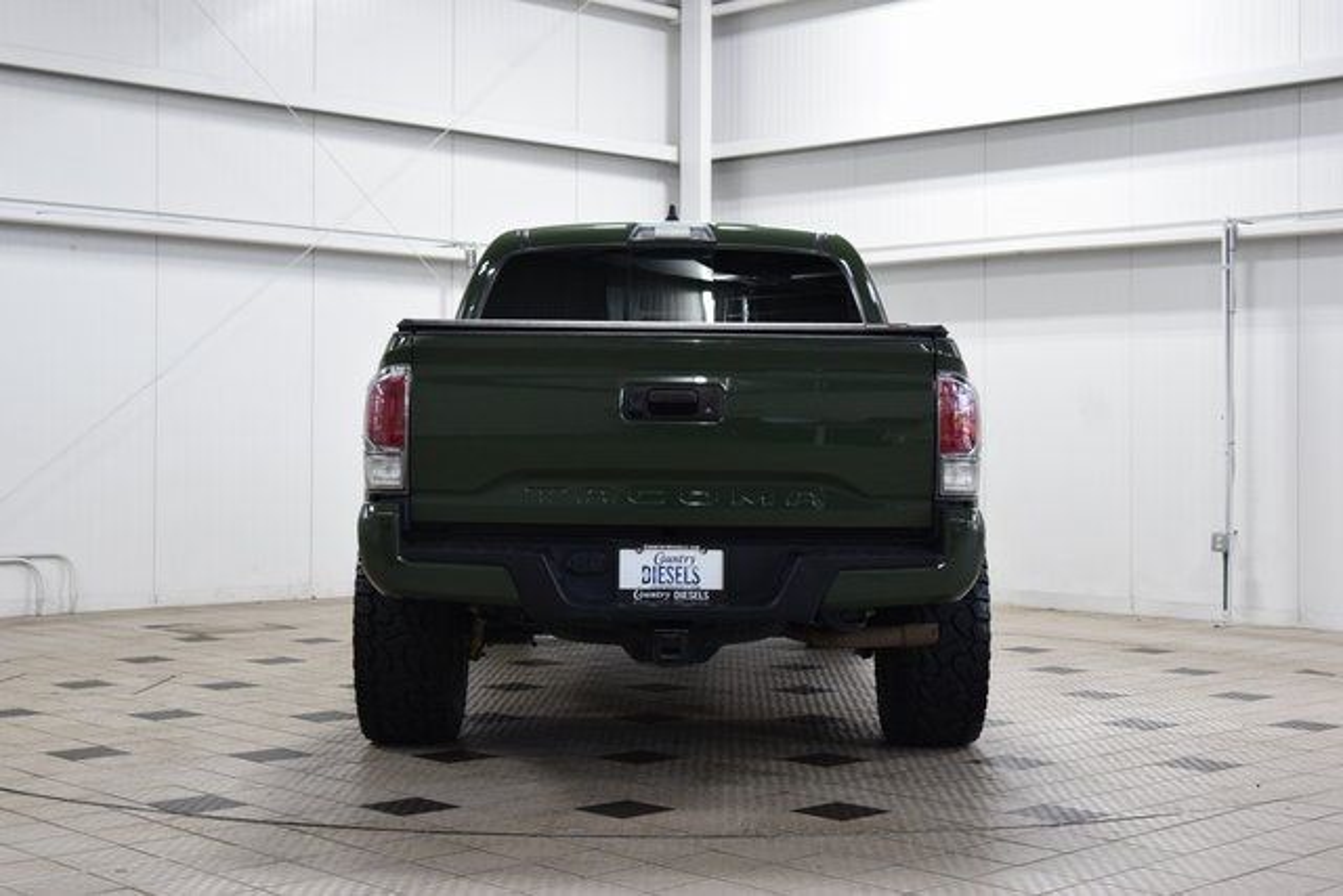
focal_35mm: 54
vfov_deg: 25.1
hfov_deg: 36.9
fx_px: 2015
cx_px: 672
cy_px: 448
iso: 1600
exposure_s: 1/60
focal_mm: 36
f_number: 5.6
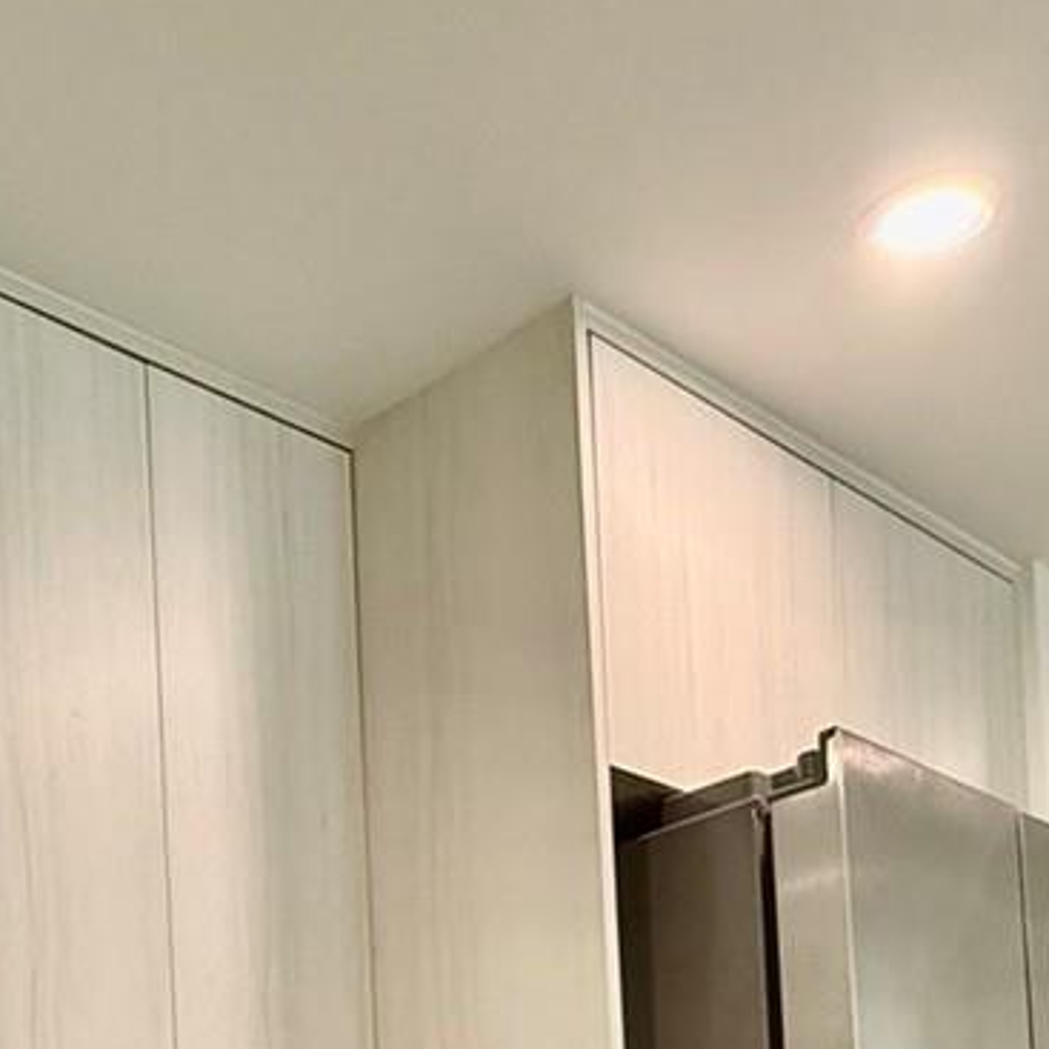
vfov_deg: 26.1
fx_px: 1851
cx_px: 203
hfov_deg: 30.8
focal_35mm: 54
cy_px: 1426
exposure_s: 1/120
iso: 250
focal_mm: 2.22
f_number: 2.2
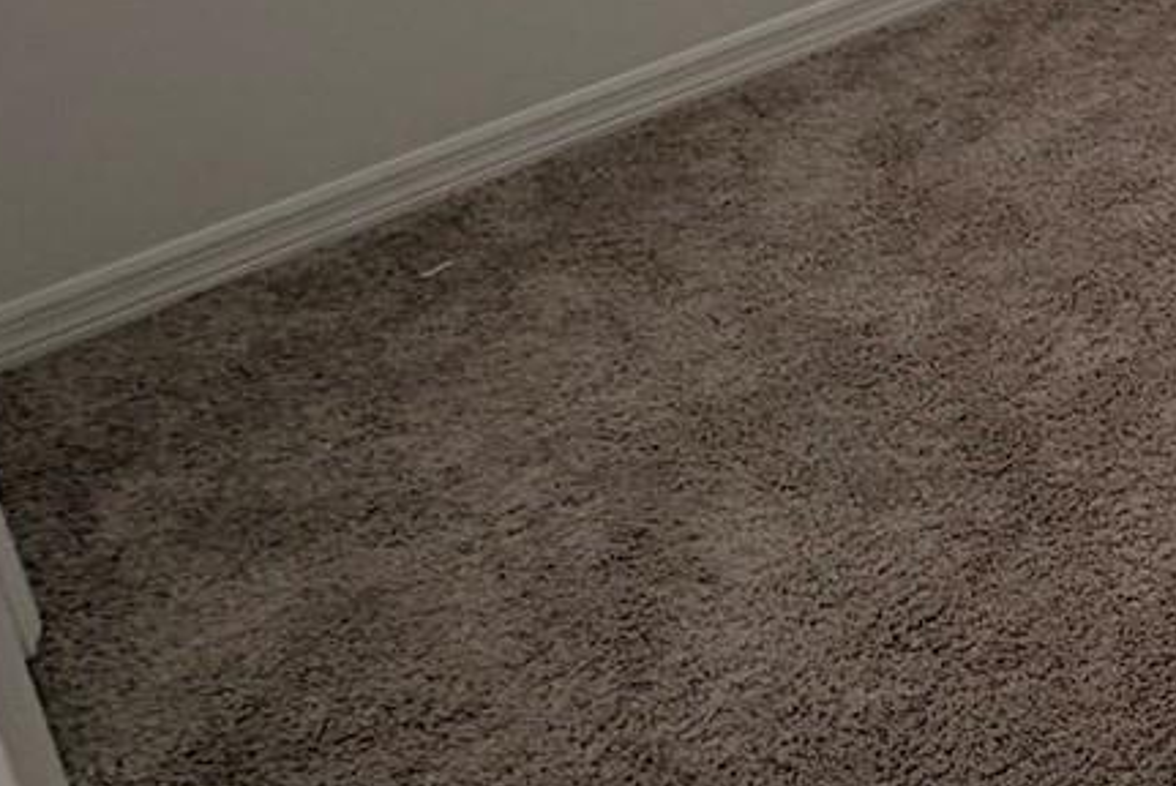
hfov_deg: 25.1
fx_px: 1765
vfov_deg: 20.9
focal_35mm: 54
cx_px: 1880
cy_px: -428
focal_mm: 2.22
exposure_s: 1/120
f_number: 2.2
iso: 40
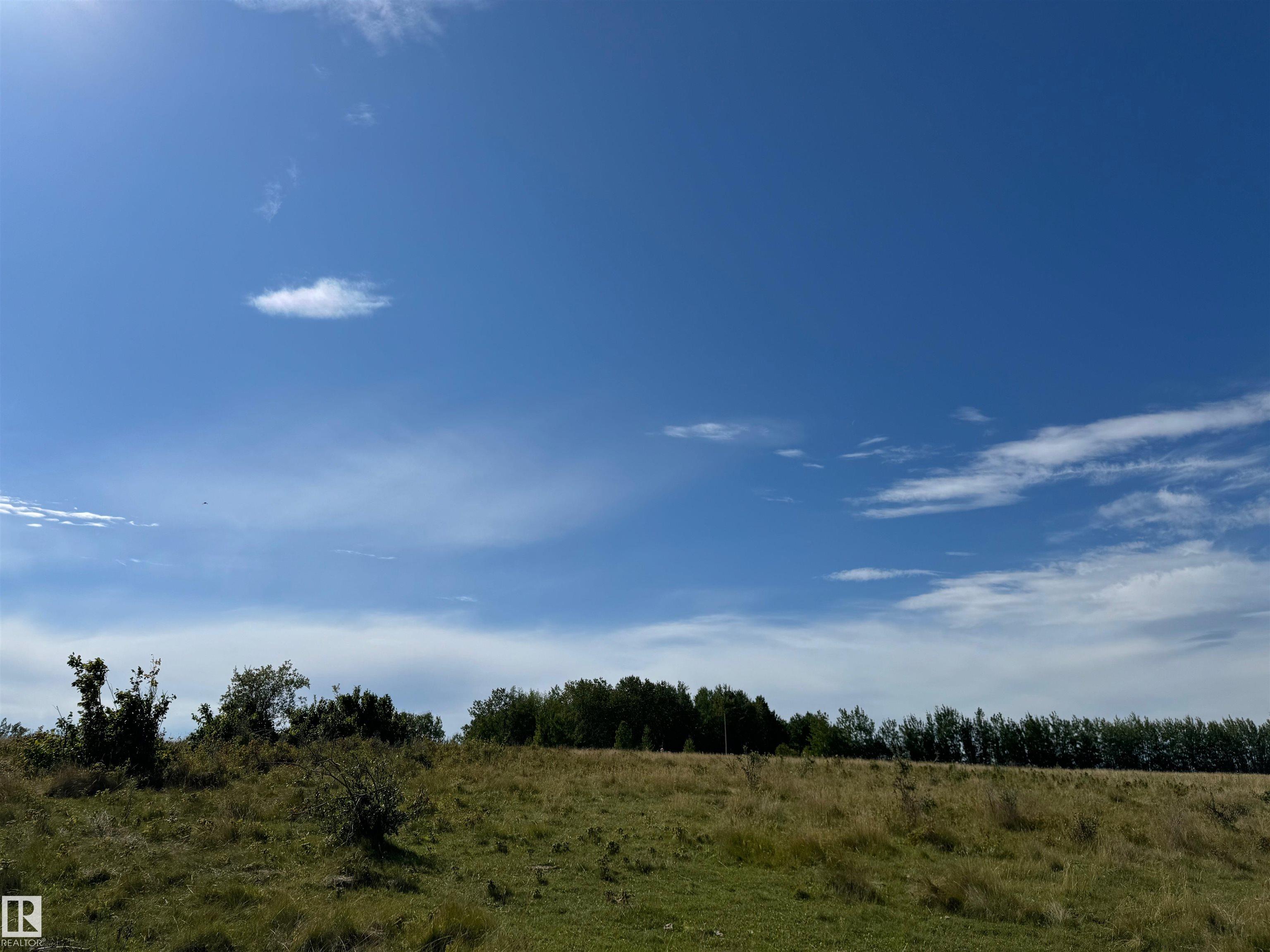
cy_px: 476
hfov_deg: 71.6
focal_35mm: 24
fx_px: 881
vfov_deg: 56.8
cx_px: 635
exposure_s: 1/12346
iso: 80
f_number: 1.78
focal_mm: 6.76
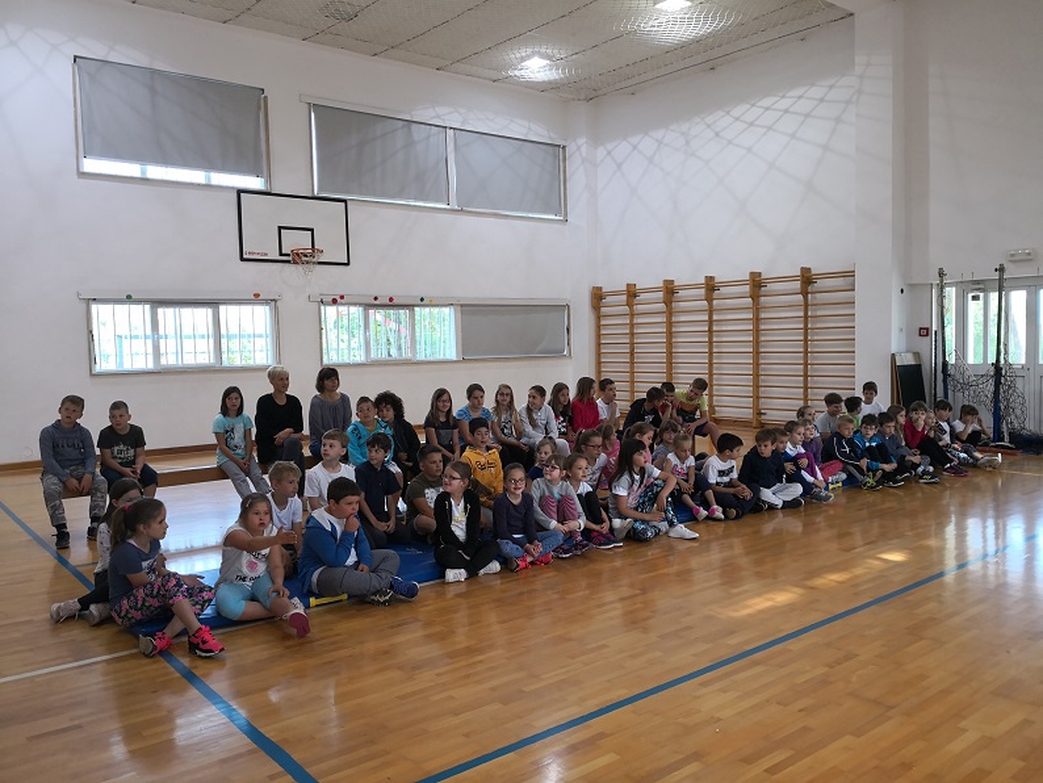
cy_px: 392
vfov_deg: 51.4
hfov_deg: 65.3
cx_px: 522
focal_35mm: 27
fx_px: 814
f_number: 1.6
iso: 64
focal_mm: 3.95
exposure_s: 1/50
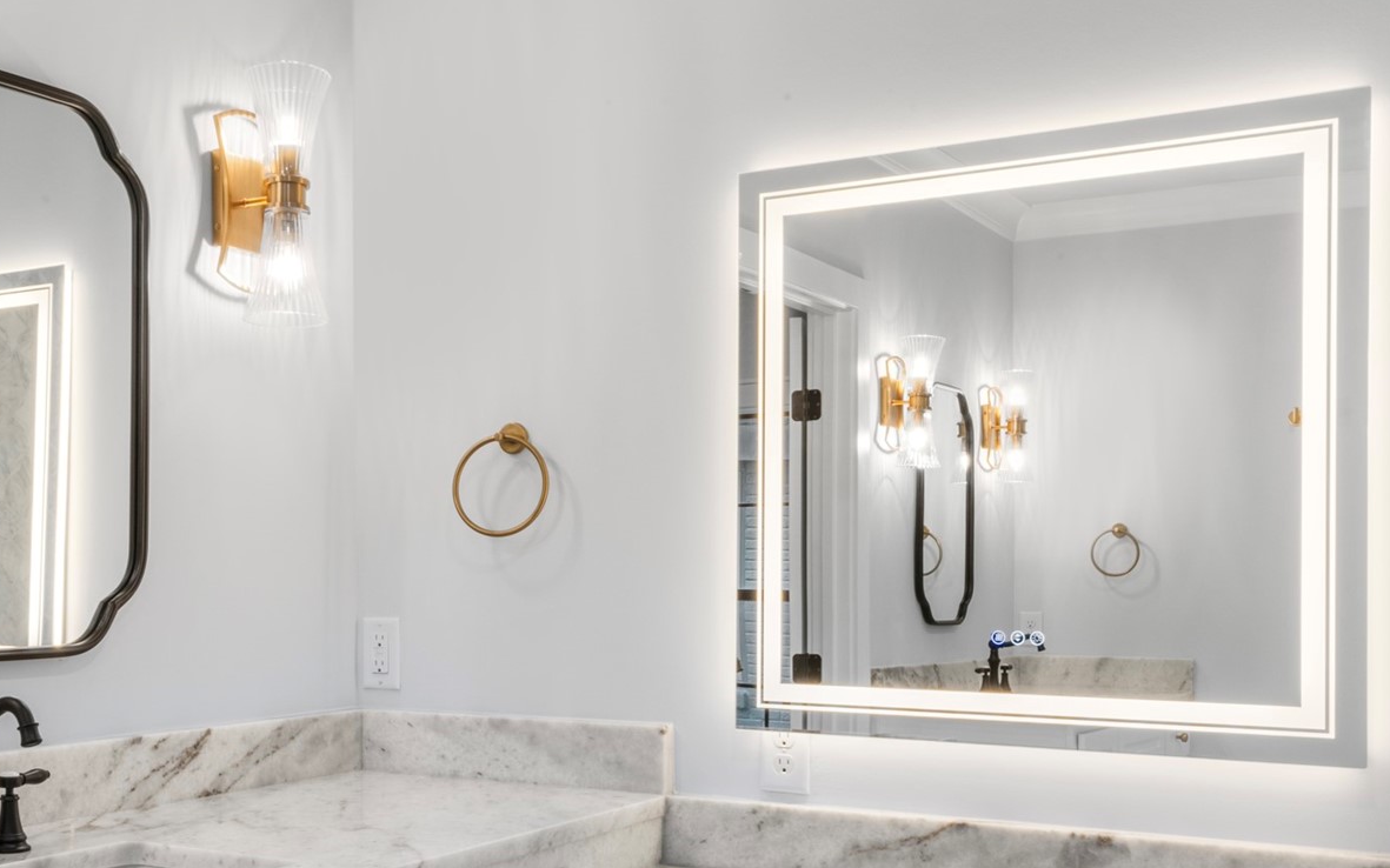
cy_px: 573
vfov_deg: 28.4
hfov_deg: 43.9
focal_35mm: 45
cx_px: 488
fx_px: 1705
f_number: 9
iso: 250
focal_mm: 24
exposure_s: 1.3
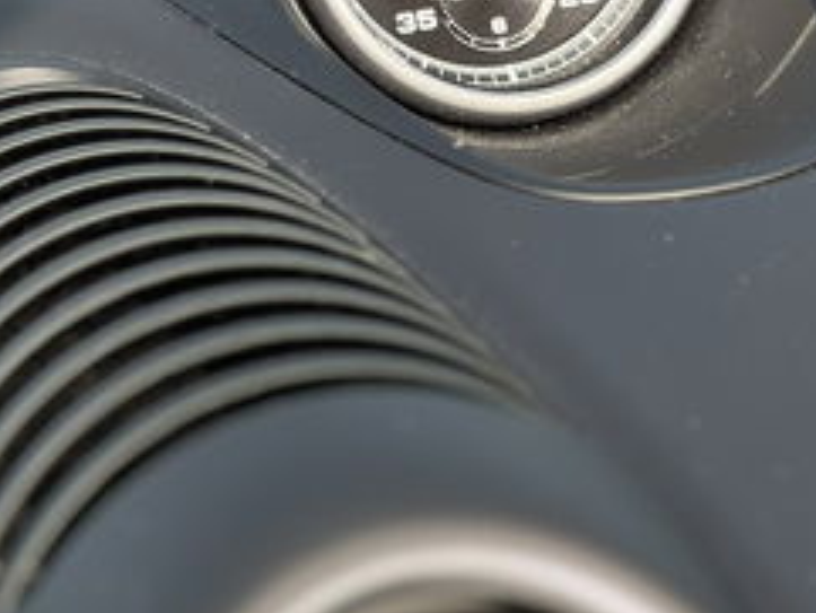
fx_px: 5778
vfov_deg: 6.0
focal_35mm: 245
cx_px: 511
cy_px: -58
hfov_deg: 8.1
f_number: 2.8
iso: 32
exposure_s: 1/129
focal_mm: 9
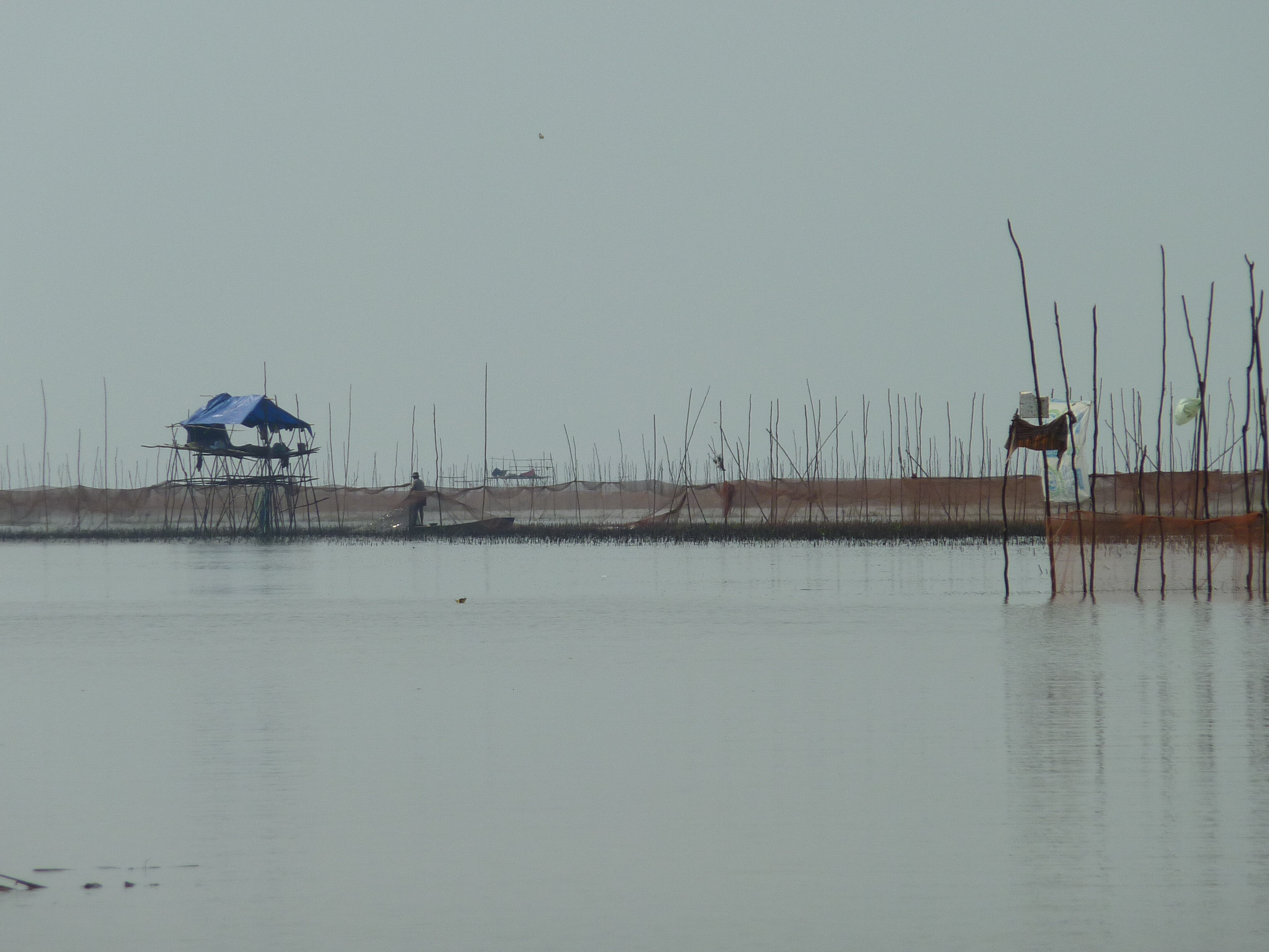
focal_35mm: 358
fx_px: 13124
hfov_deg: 5.5
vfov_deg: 4.2
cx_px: 634
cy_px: 476
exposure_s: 1/1000
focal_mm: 49.2
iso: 80
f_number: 5.6
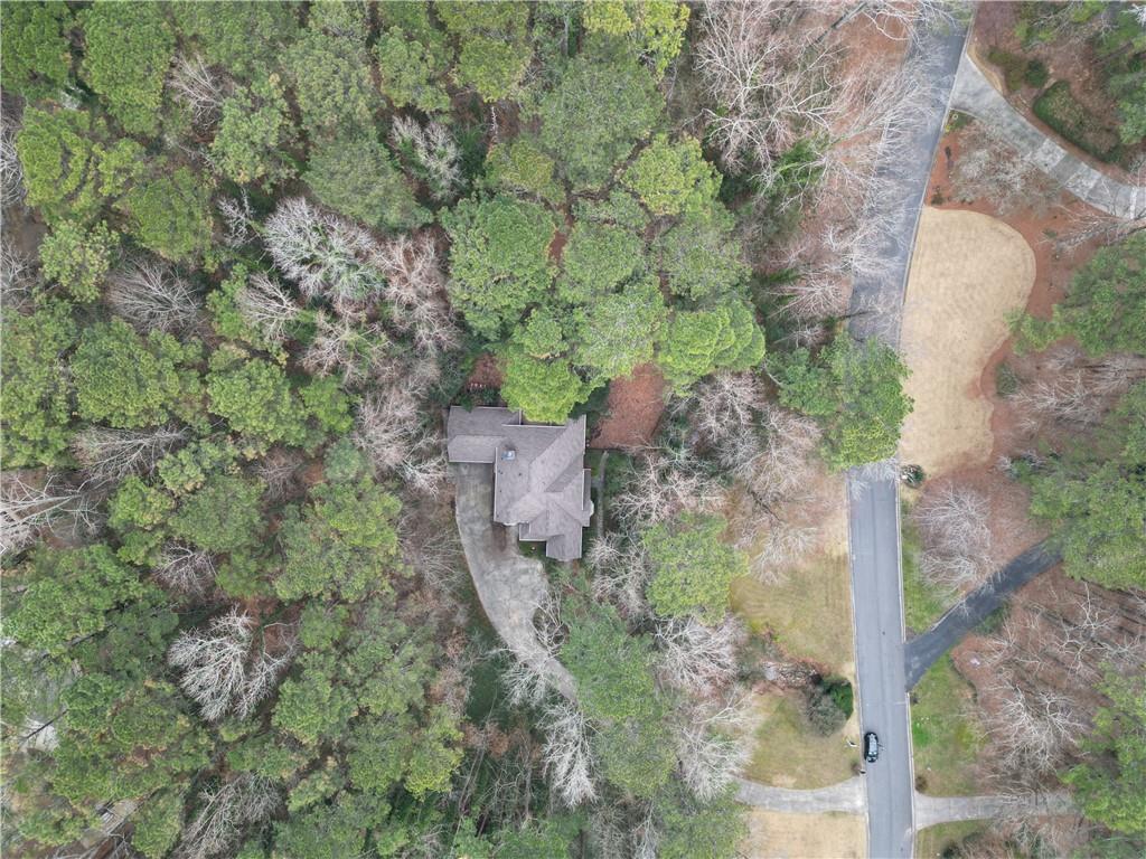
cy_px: 430
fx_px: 795
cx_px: 573
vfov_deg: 56.8
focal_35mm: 24
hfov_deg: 71.6
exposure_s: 1/350
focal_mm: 6.72
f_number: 1.7
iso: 100
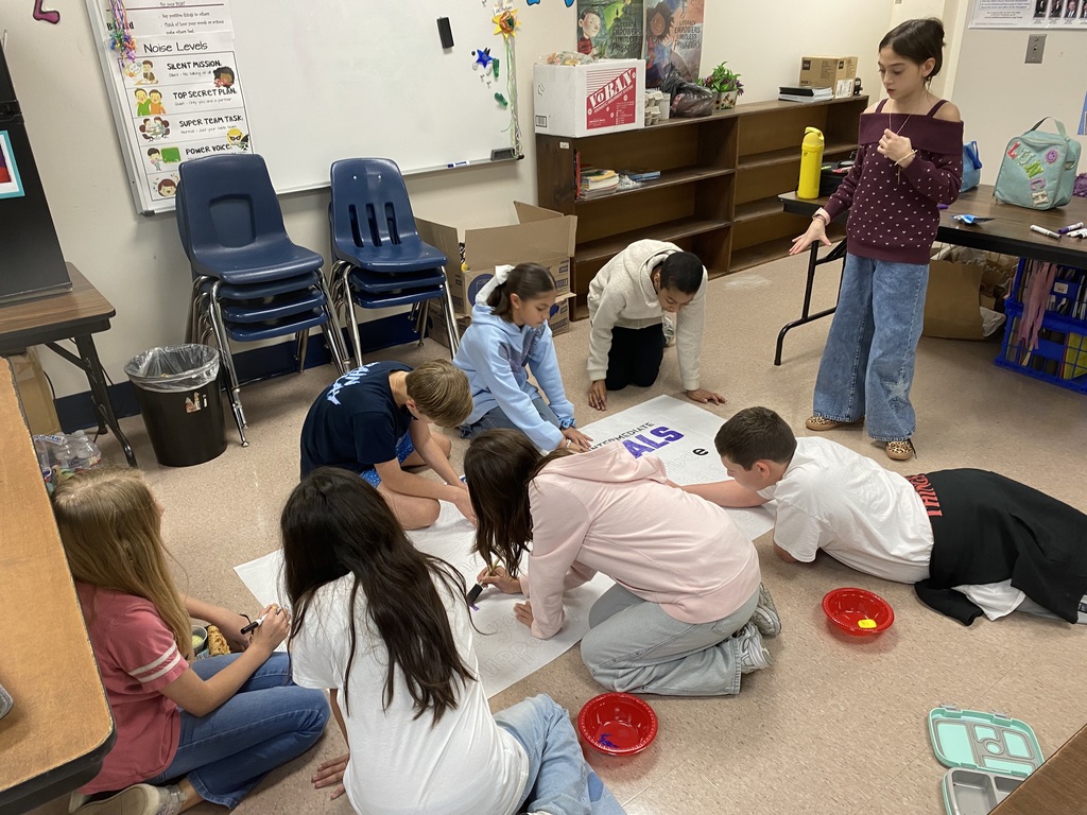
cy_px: 408
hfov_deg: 67.3
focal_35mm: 26
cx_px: 544
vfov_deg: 53.1
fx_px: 816
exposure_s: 1/60
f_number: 1.8
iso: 100
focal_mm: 4.25
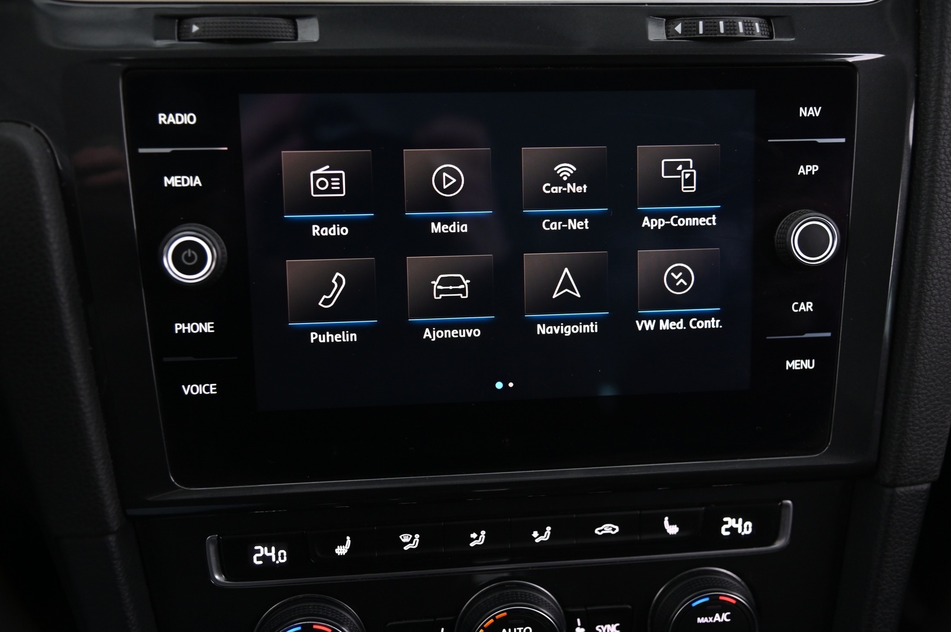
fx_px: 1056
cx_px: 476
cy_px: 316
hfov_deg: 48.5
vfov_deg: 33.3
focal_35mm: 40
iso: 2000
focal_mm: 40
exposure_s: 1/15
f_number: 4
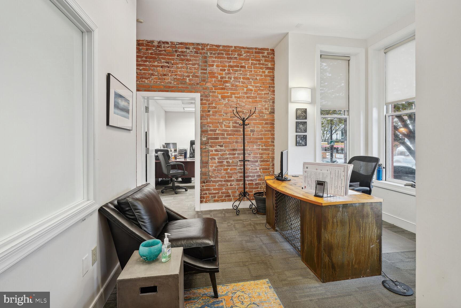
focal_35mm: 17
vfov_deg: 70.4
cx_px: 230
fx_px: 218
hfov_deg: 93.3
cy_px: 154
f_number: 8
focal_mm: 17
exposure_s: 1/3.33
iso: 200
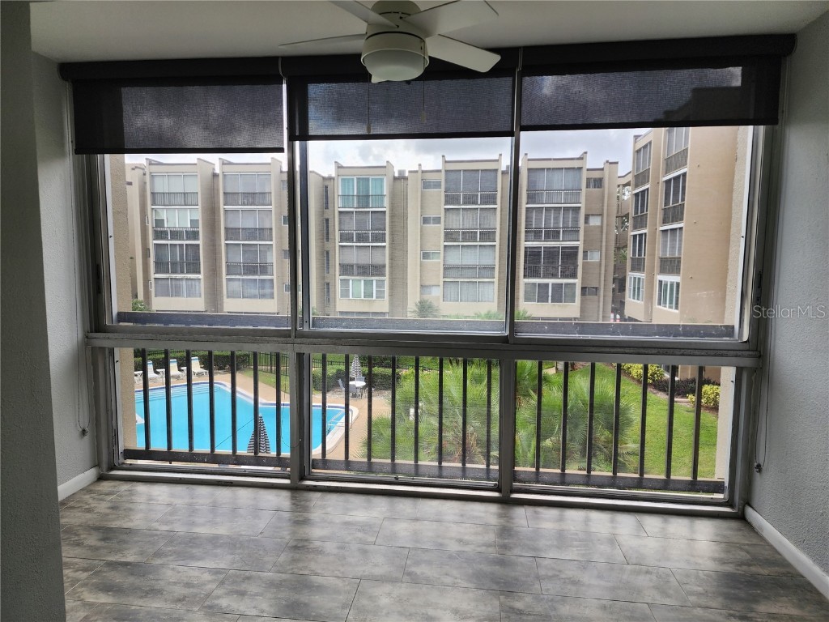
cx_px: 414
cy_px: 311
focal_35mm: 23
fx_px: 551
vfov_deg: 58.9
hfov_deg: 73.9
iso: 25
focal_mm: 6.4
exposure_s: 1/180
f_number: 1.8
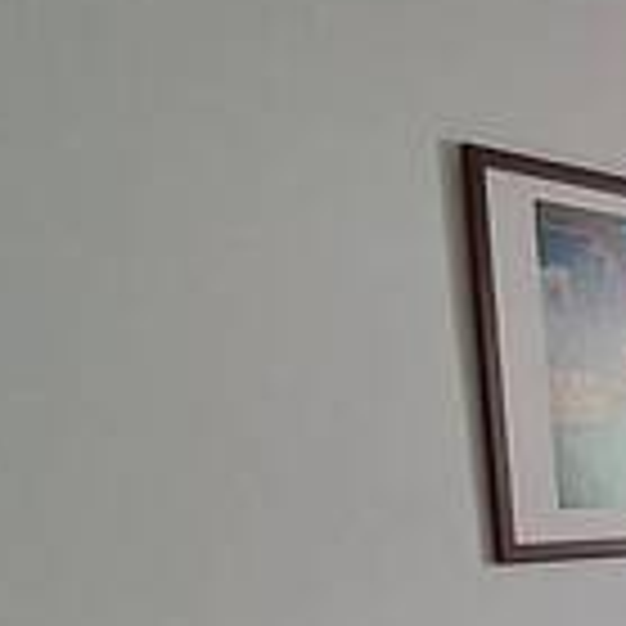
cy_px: 653
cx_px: 1270
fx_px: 1330
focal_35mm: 65
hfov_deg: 17.8
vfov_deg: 25.0
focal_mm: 1.64
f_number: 2.2
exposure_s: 1/50
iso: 80
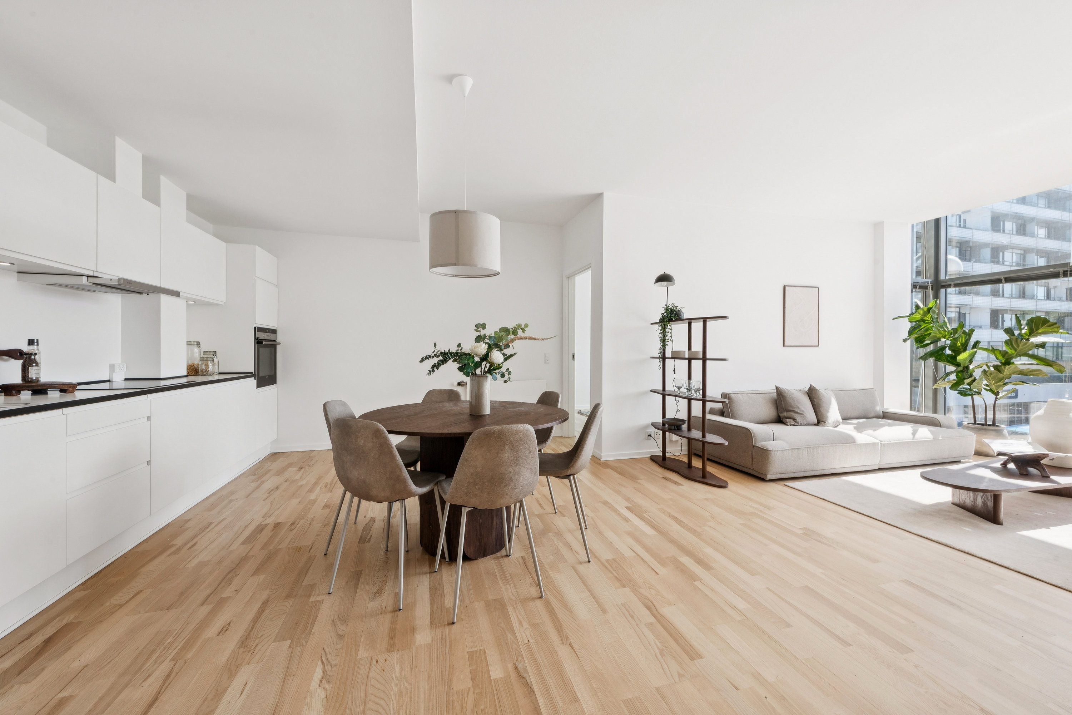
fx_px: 417
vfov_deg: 81.2
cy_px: 358
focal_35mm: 14
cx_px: 536
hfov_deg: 104.3
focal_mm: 14
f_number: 13
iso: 400
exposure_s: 1/60
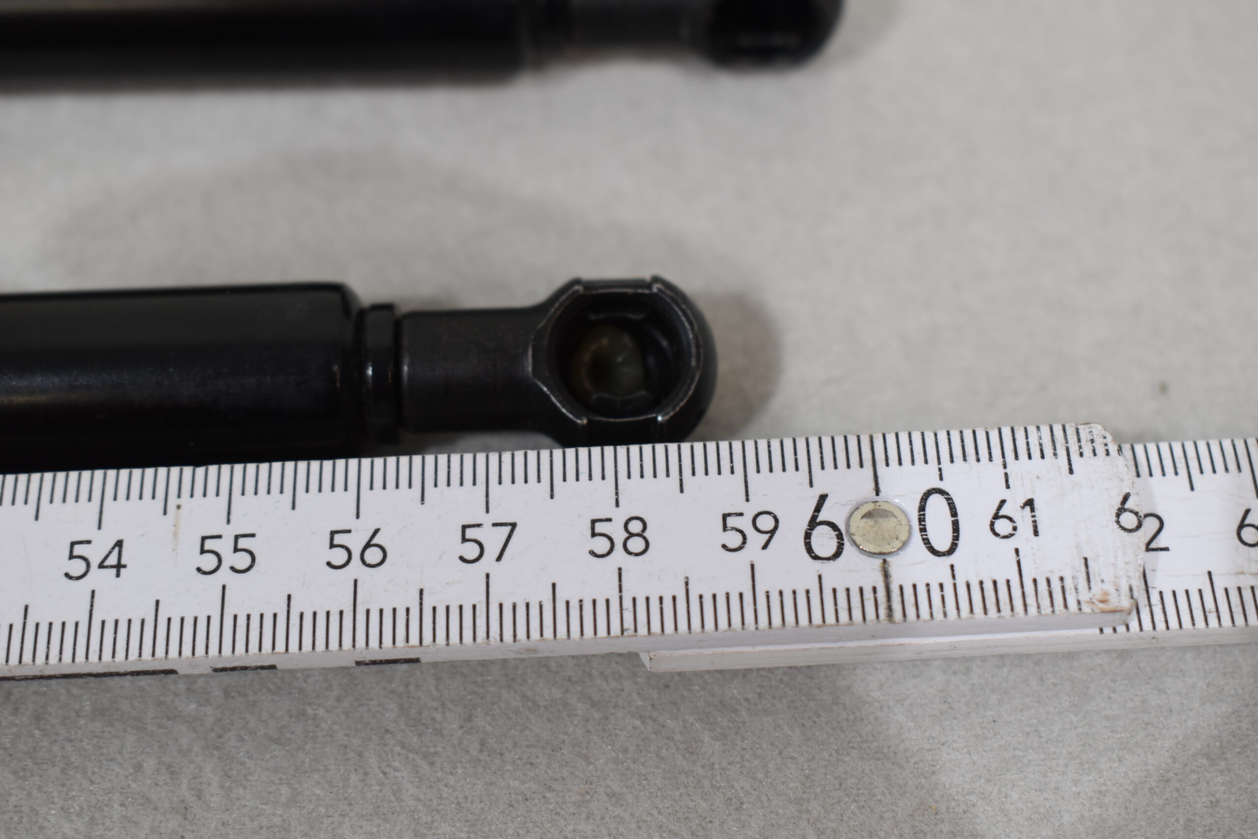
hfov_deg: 35.1
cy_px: 420
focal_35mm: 57
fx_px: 1992
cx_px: 629
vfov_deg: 23.8
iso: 400
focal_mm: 38
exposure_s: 1/60
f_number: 6.3
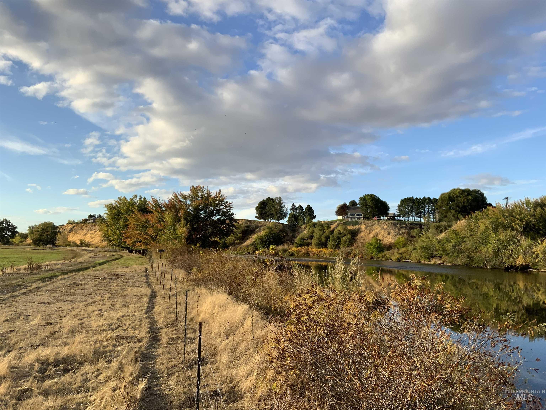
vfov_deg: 48.2
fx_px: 457
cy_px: 205
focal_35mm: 29
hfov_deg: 61.7
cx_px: 273
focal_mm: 3
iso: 16
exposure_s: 1/1098
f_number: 1.8
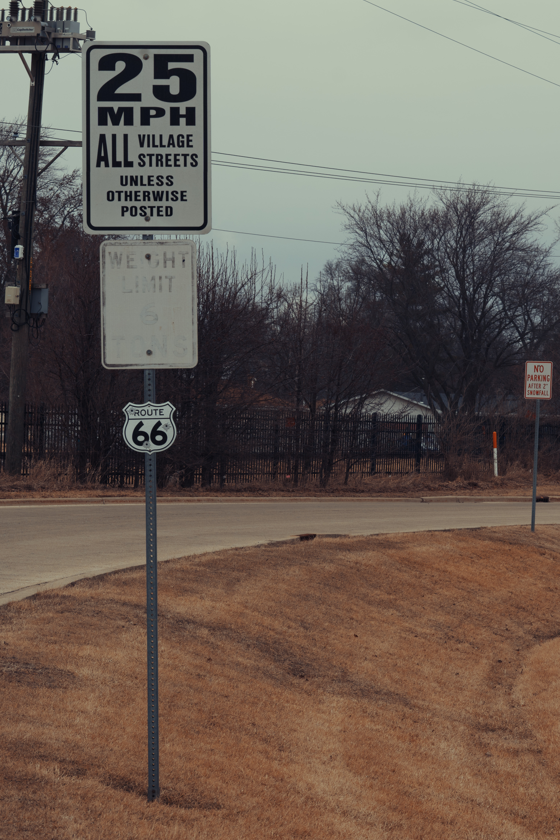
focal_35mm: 123
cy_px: 489
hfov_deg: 11.1
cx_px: 322
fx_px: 2870
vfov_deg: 16.6
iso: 500
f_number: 11
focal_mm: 90
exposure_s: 1/640
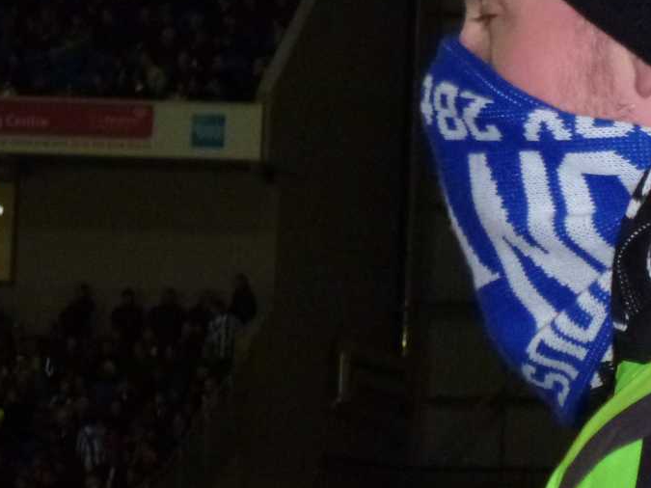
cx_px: 683
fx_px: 3967
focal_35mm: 211
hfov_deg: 9.3
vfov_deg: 7.0
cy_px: 242
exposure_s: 1/60
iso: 500
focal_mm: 16
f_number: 4.9
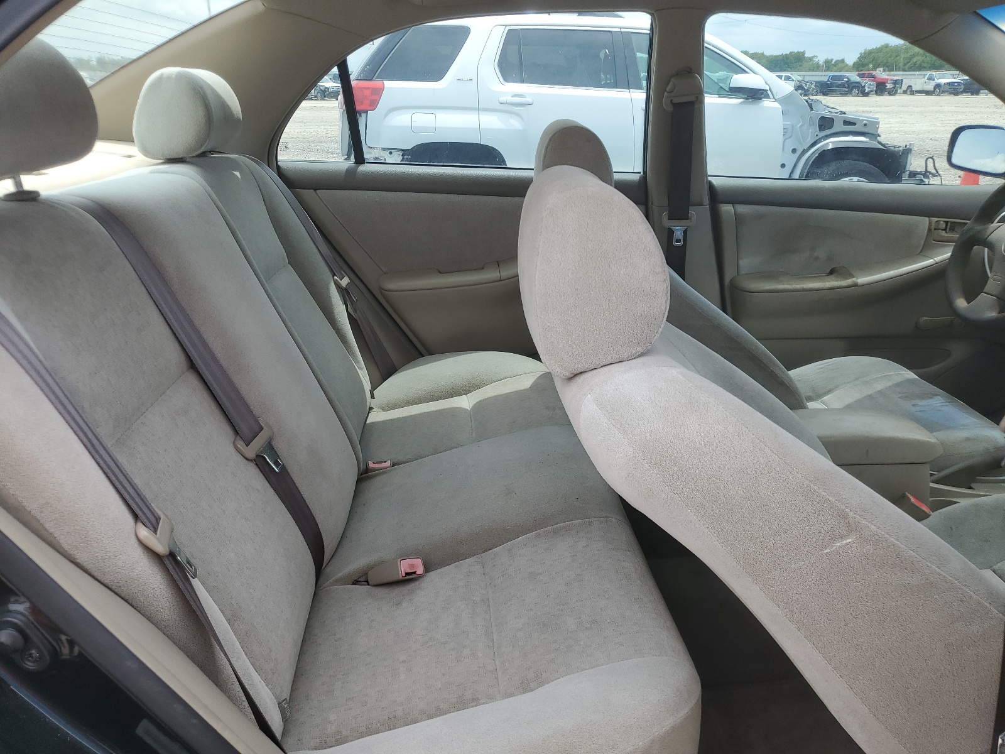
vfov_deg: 53.1
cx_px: 502
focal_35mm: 26
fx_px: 755
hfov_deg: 67.3
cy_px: 377
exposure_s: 1/909
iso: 50
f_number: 1.5
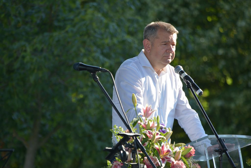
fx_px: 2092
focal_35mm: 300
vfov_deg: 4.6
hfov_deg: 6.9
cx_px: 126
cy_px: 84
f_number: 6.3
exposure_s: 1/100
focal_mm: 300
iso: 100
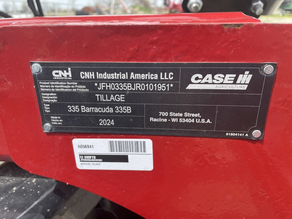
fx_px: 219
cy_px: 110
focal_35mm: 26
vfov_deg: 53.1
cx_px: 146
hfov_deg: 67.3
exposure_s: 1/875
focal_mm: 4.2
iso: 32
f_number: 1.6
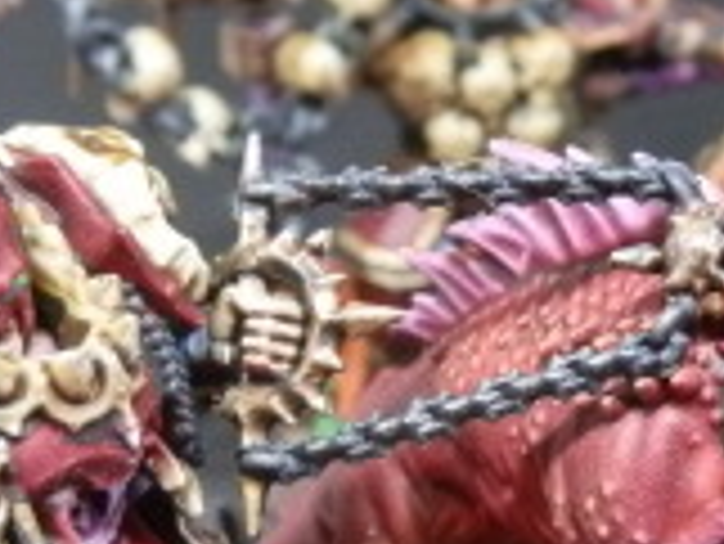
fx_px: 1947
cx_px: 495
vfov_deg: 15.9
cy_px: 391
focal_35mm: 93
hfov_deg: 21.0
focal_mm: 5
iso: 400
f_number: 3.1
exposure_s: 1/40
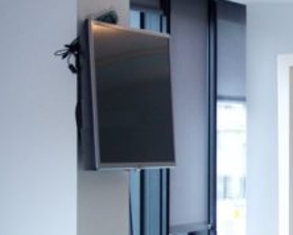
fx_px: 1684
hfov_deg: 9.4
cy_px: 140
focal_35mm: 194
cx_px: 537
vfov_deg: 8.0
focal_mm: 34
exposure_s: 1/80
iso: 250
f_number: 2.8
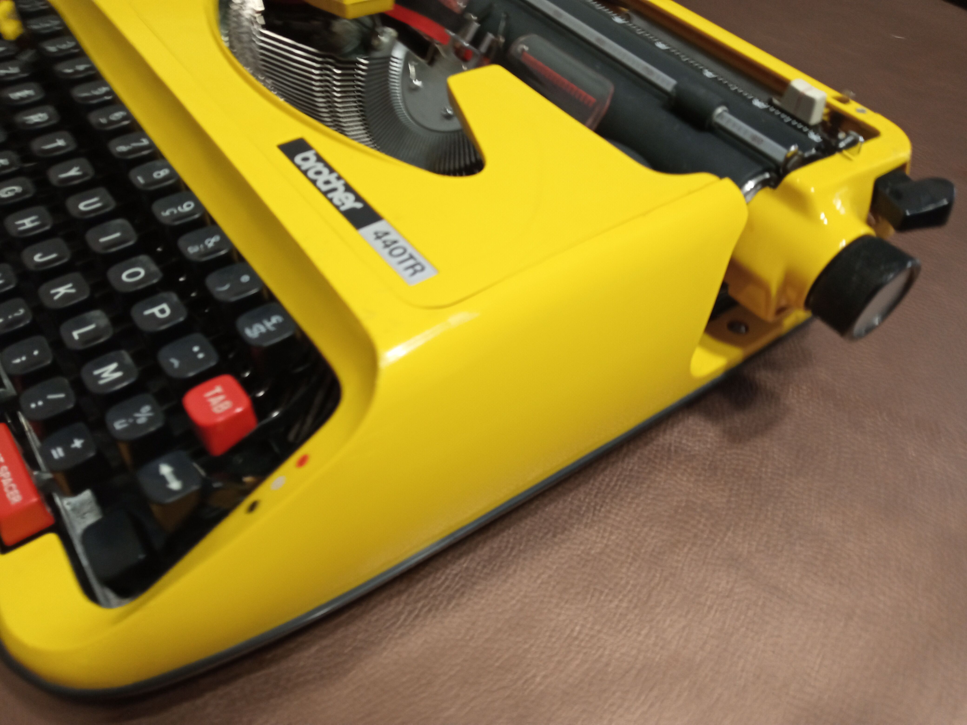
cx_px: 484
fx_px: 754
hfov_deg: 65.3
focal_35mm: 27
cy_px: 362
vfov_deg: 51.4
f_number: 2.2
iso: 262
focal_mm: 3.79
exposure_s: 1/33.3
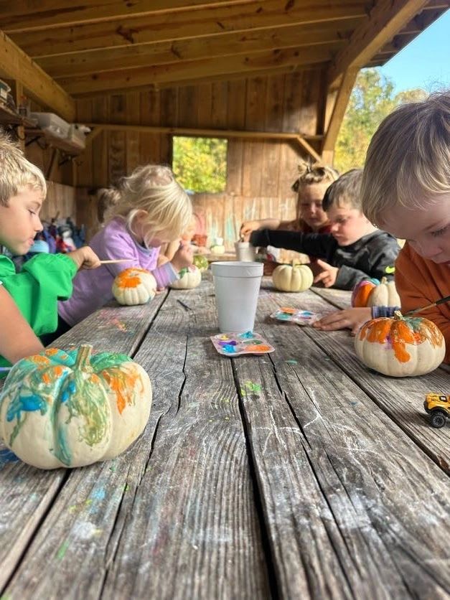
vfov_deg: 71.6
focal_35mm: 24
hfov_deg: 56.8
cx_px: 225
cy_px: 300
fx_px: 416
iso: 80
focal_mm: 6.86
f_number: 1.78
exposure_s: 1/272
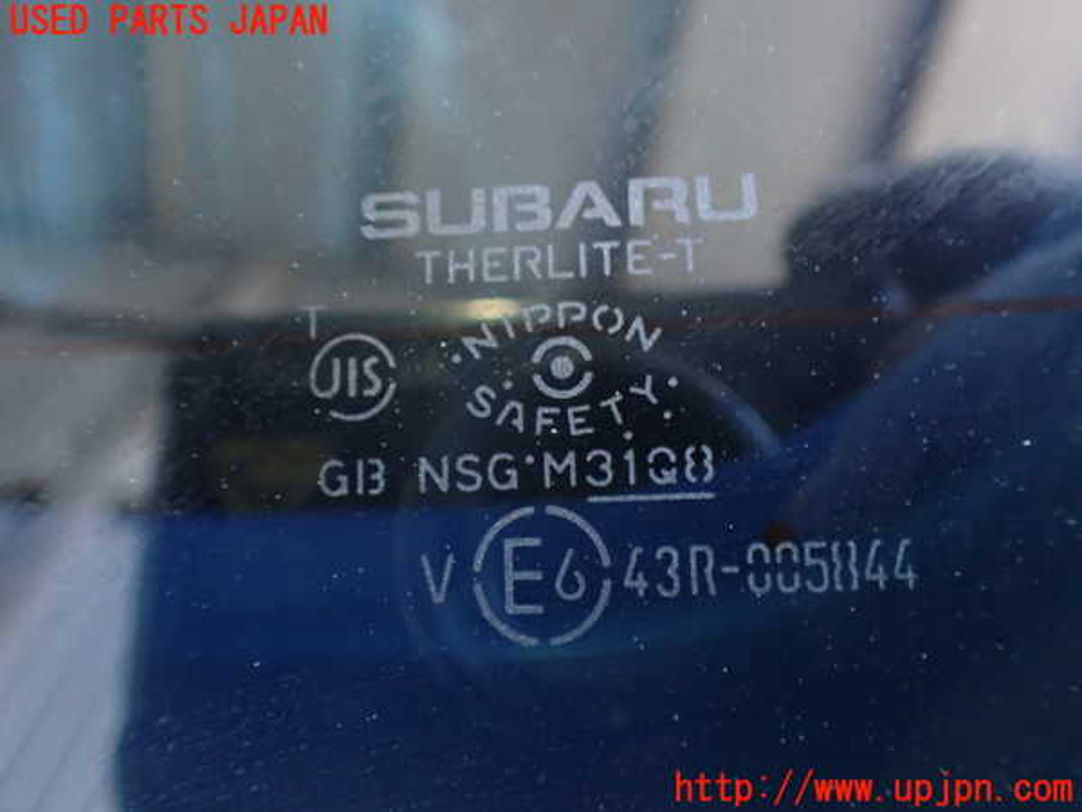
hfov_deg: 60.0
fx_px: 938
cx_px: 541
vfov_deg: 46.8
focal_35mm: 30
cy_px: 406
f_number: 2.3
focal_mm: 5.4
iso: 800
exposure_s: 1/50
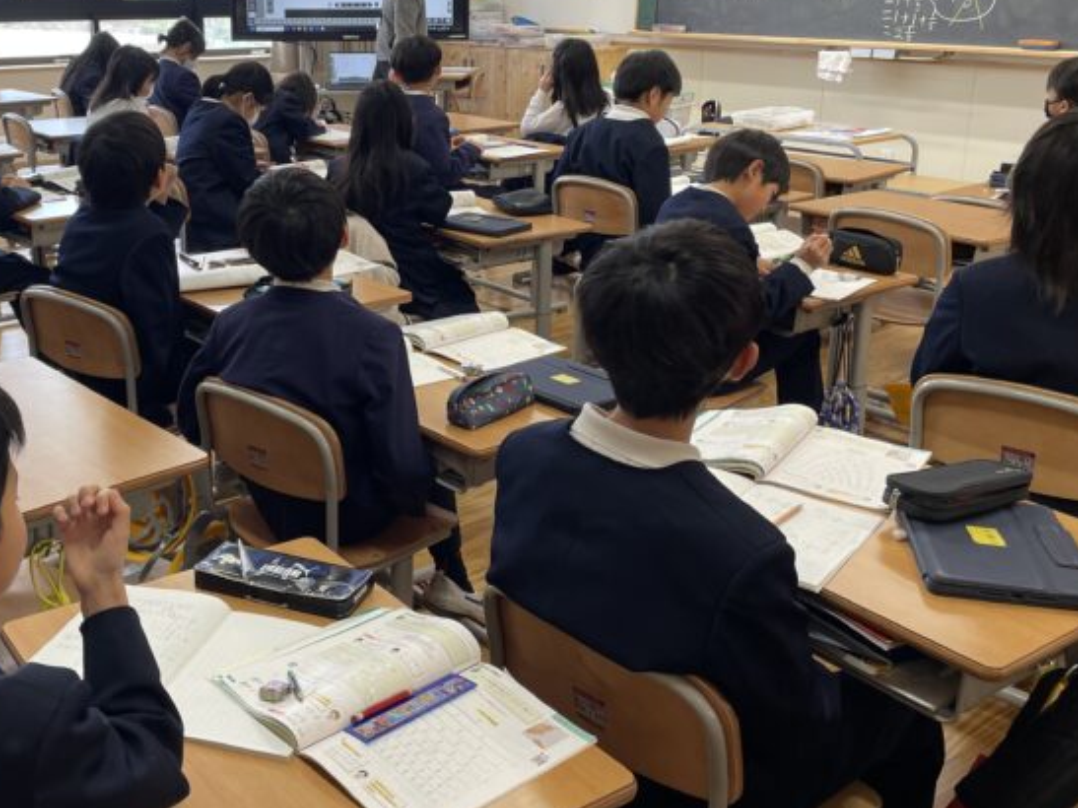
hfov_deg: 47.2
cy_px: 293
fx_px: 1214
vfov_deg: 36.5
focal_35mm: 39
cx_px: 369
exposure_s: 1/120
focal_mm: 4.2
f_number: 1.6
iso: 50
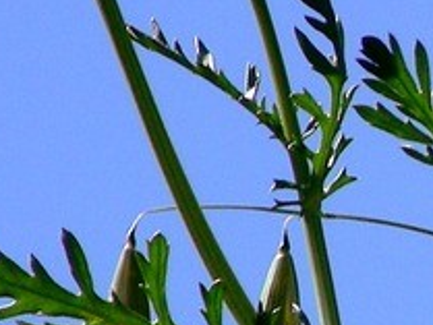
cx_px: 735
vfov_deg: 1.0
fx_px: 18911
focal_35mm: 1511
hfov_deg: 1.3
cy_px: 294
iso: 50
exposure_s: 1/526
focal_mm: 51.6
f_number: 5.6
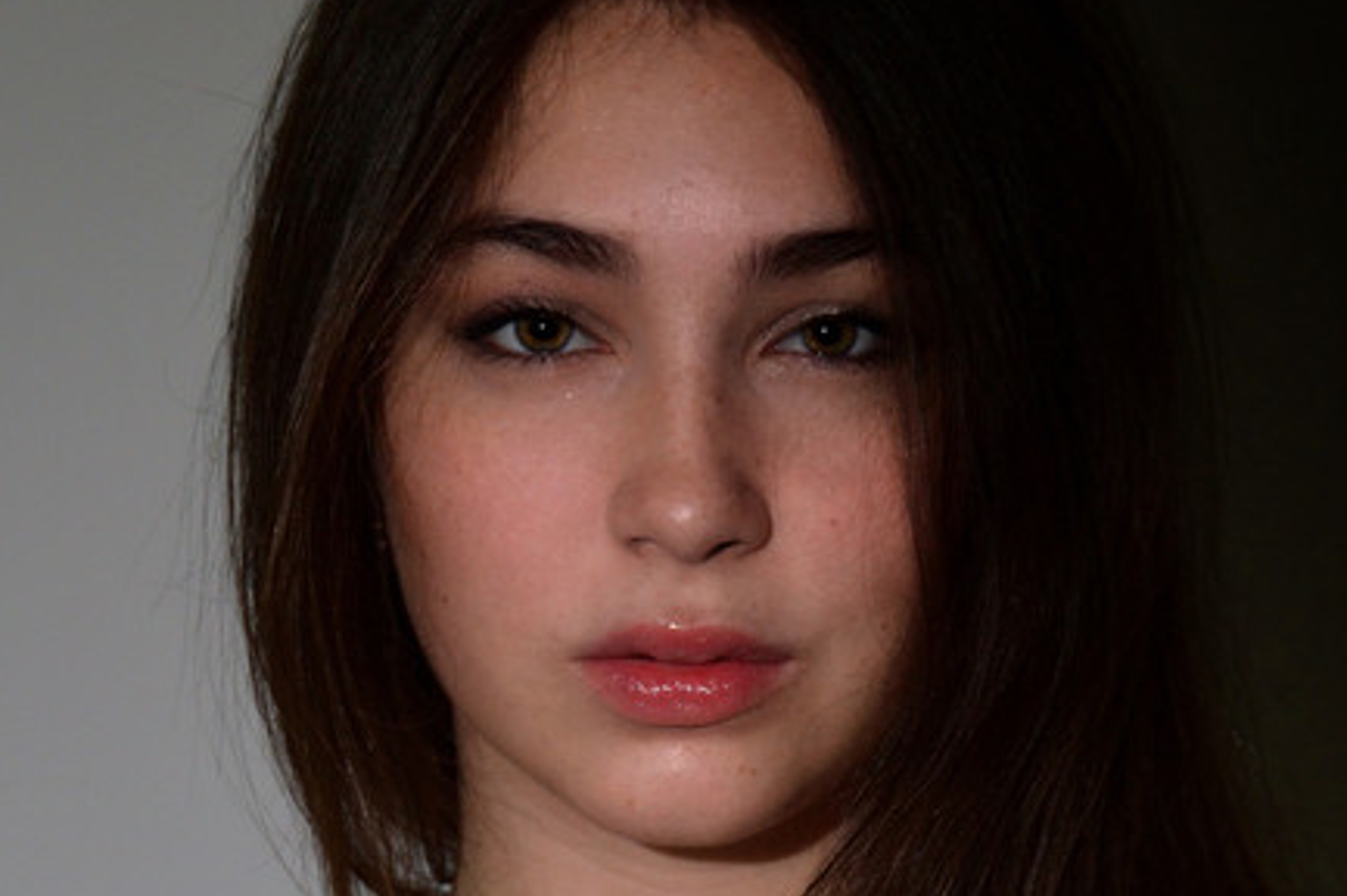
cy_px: 756
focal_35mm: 258
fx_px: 9646
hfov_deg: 8.0
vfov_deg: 5.3
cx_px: 880
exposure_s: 1/125
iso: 500
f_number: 4
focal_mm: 62
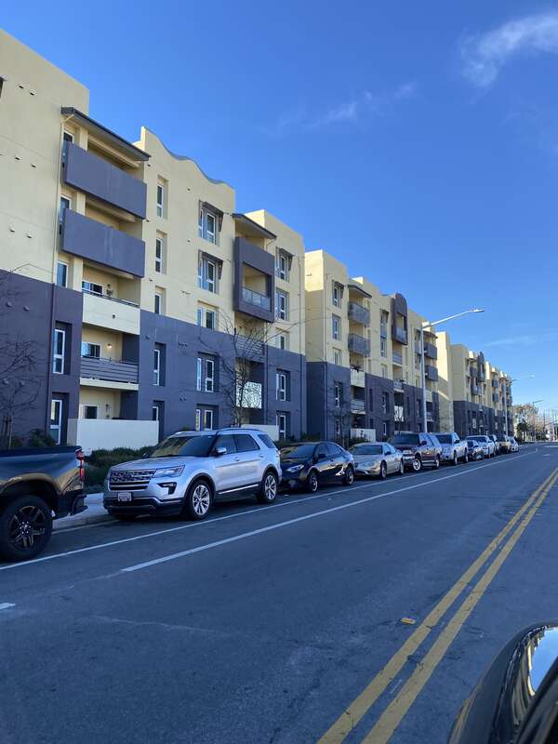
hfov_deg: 53.1
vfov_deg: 67.3
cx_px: 279
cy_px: 372
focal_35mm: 26
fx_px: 559
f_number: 1.8
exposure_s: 1/973
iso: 32
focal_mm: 4.25
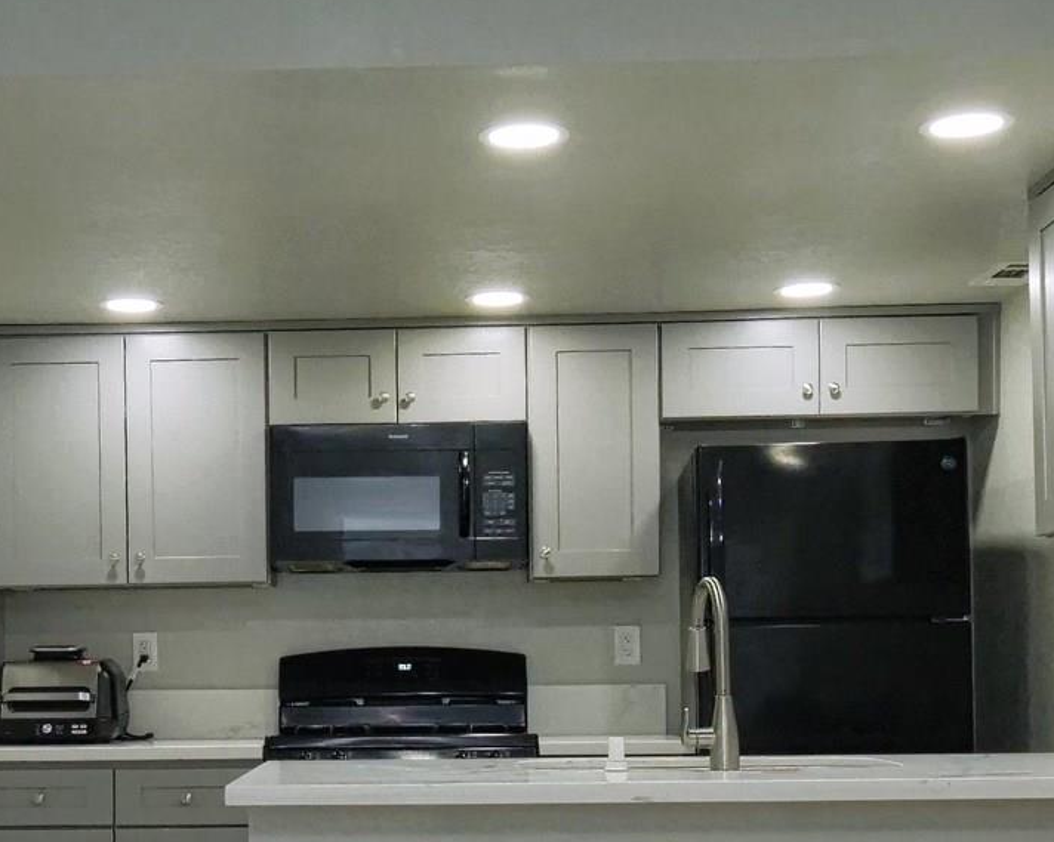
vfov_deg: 25.3
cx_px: 394
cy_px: 690
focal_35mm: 59
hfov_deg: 31.8
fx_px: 1840
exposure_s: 1/160
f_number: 3.5
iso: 800
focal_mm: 7
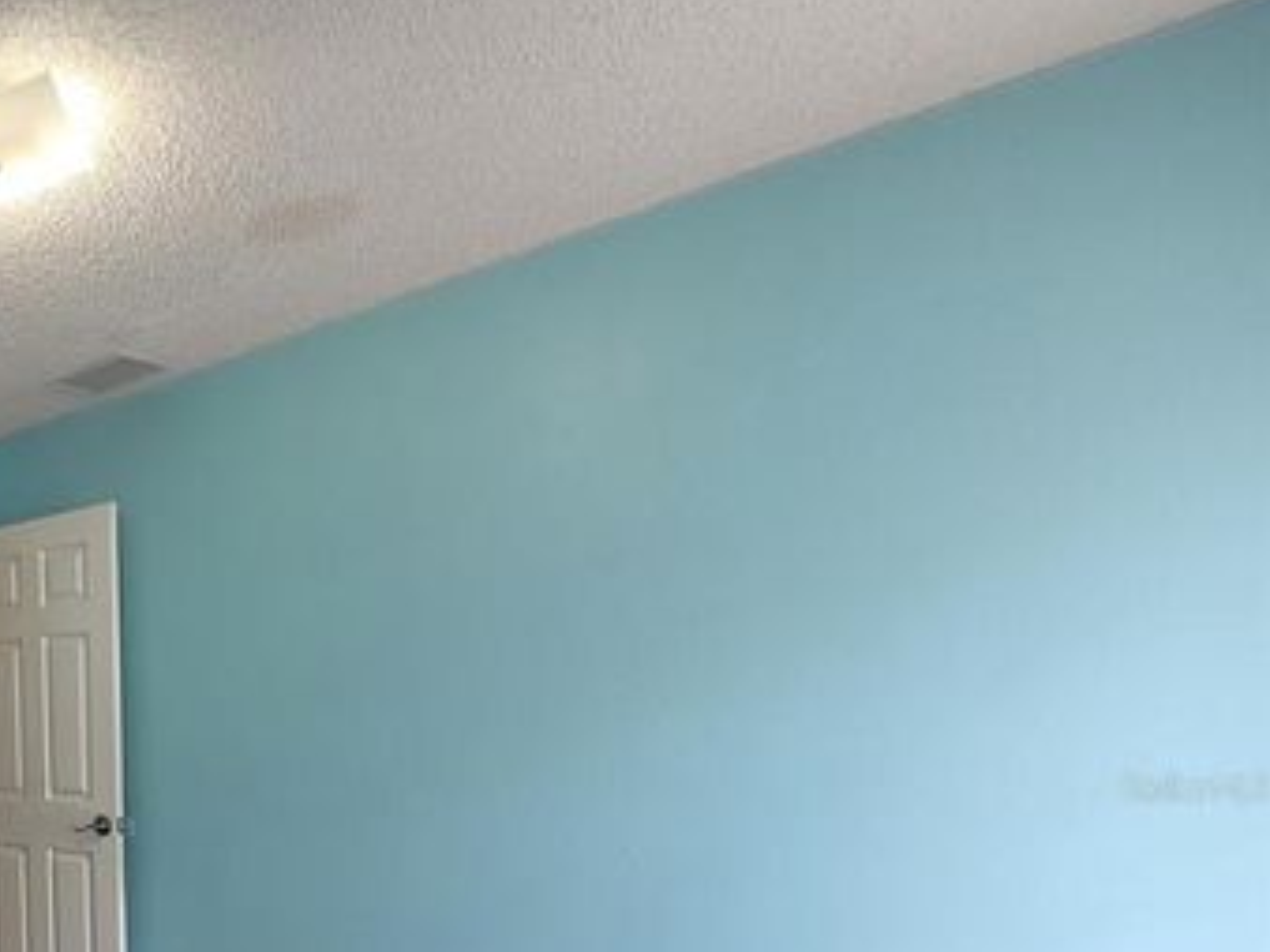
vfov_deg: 47.9
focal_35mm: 27
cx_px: -43
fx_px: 990
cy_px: 787
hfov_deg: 50.5
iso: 160
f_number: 2.2
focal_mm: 1.74
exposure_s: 1/60
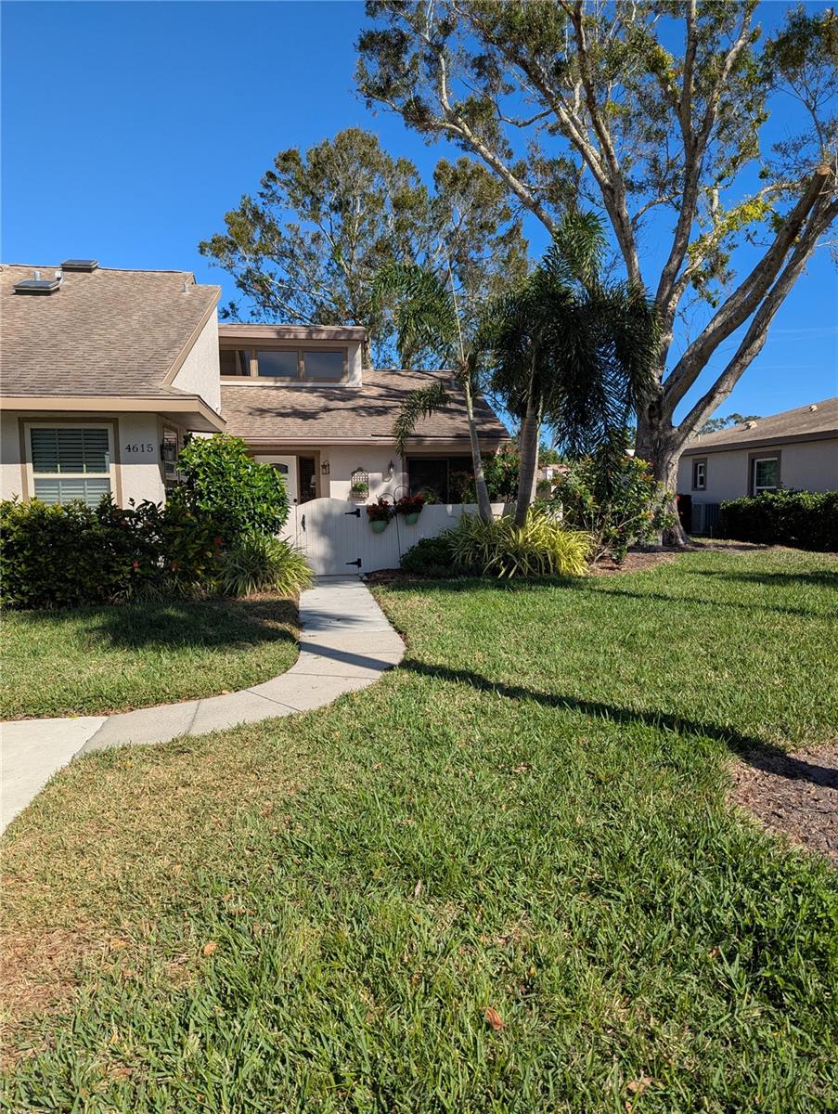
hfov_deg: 56.9
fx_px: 773
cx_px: 419
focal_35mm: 24
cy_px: 557
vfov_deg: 71.5
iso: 45
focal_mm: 6.81
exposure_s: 1/2762
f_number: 1.85
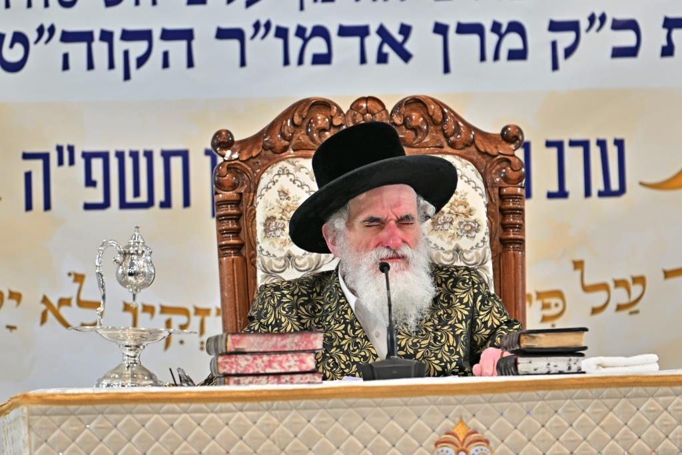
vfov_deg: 4.6
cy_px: 228
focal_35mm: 300
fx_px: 5684
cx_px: 341
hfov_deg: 6.9
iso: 200
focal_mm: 200
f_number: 2.8
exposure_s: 1/100
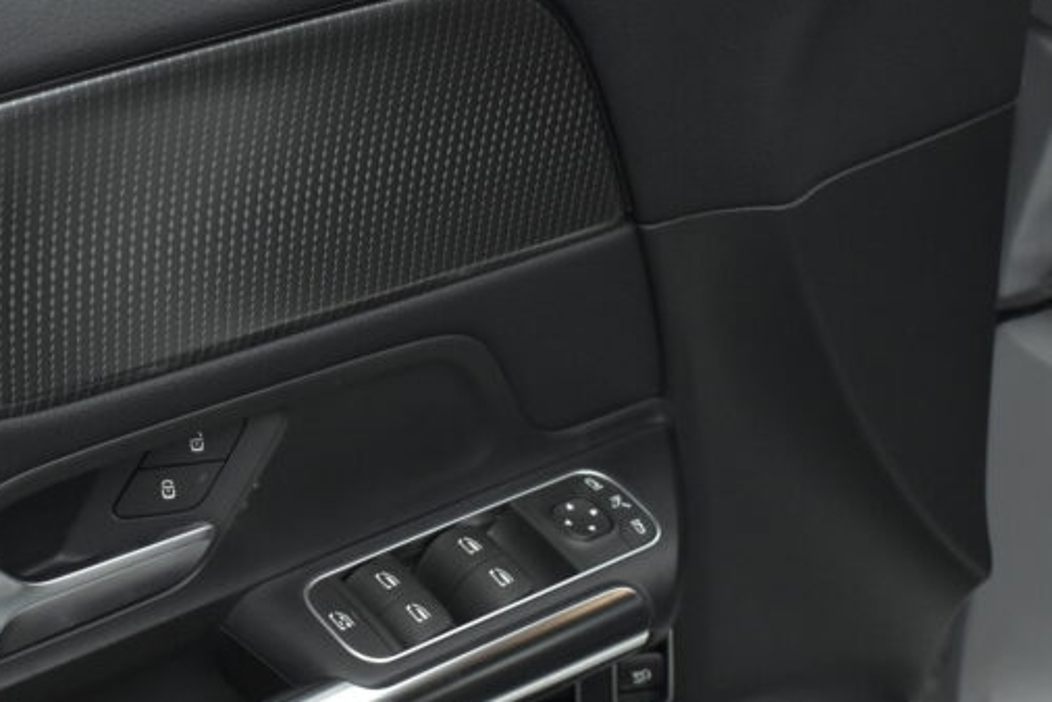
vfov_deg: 17.2
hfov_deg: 25.2
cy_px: 546
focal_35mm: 79
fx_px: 2310
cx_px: 204
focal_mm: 26
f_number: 4
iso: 1600
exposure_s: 1/125
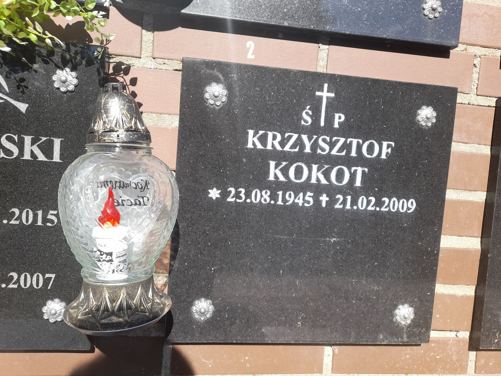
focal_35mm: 25
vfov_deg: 54.9
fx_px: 362
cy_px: 188
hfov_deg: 69.4
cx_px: 250
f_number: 2
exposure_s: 1/291
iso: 20
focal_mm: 4.6
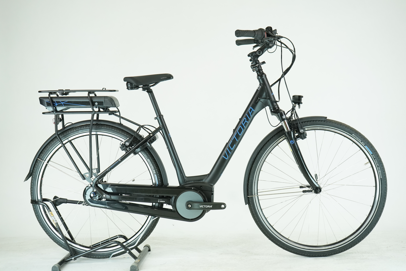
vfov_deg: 27.0
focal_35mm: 50
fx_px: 564
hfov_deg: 39.6
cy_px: 136
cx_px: 203
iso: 1600
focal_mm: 50
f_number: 5.6
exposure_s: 1/200
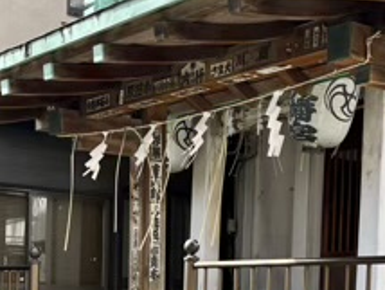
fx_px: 946
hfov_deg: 22.9
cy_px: 298
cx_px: 139
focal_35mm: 85
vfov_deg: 17.0
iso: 50
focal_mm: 5.96
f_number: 1.6
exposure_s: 1/314
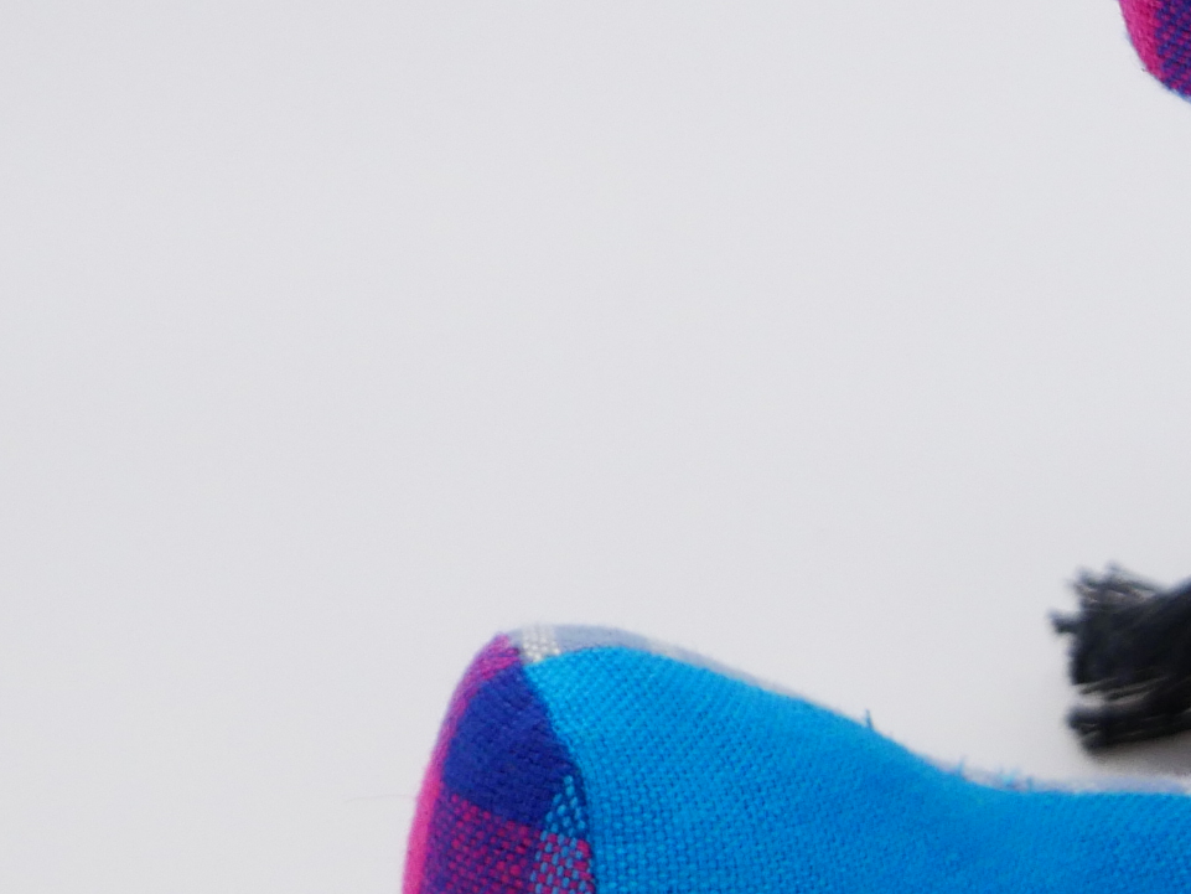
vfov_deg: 1.8
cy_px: 37
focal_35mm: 842
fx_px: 28974
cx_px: 1767
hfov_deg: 2.4
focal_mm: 109
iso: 400
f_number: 5.2
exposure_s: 1/250
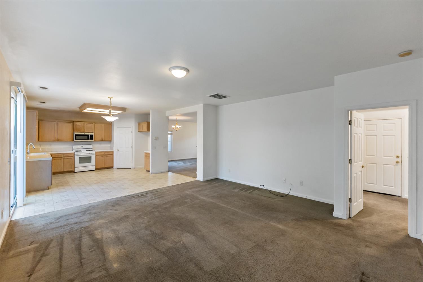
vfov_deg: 81.2
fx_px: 164
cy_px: 141
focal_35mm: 14
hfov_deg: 104.3
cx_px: 212
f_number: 3.5
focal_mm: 14
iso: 1250
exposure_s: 1/160
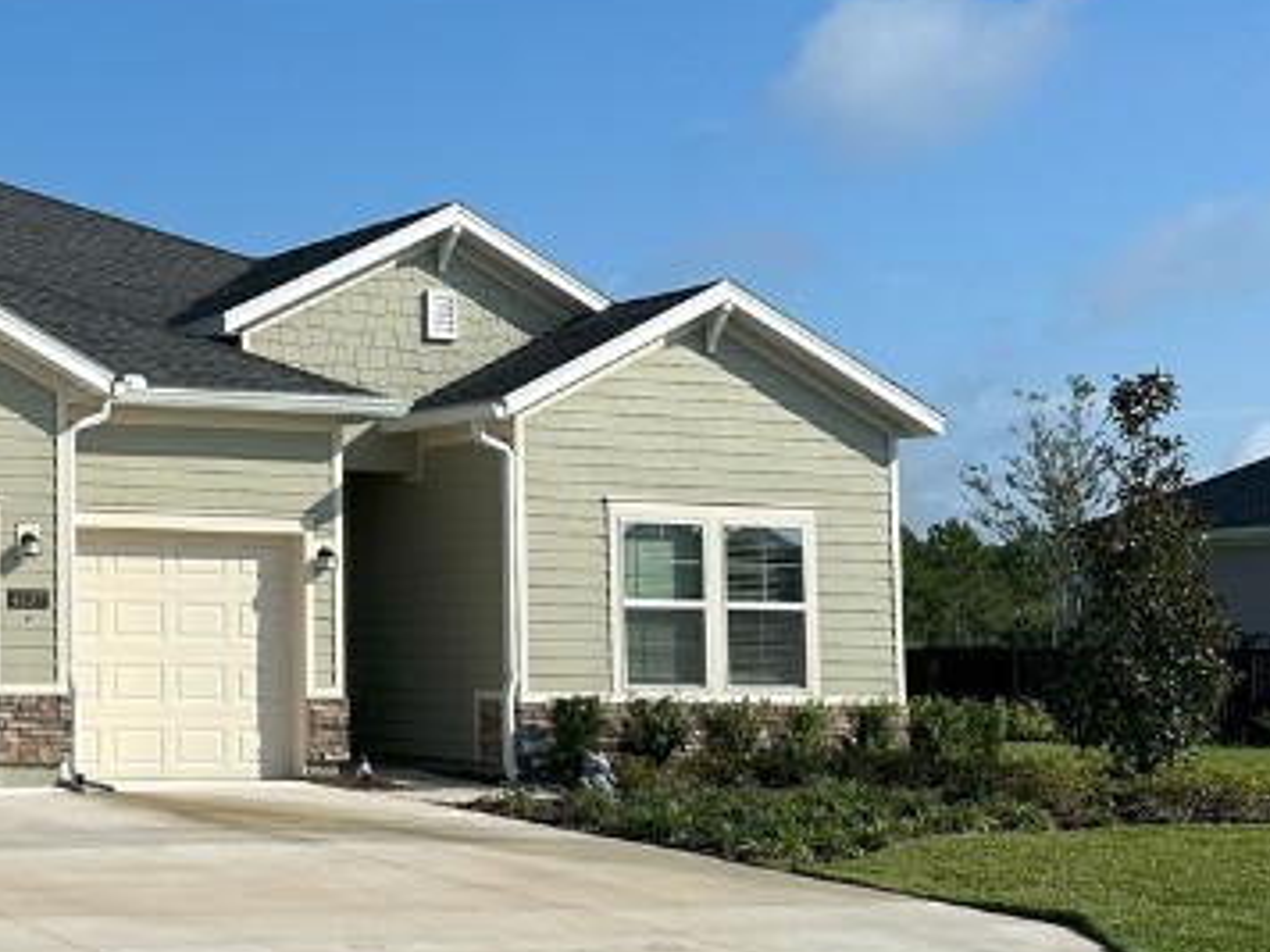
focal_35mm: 69
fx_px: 2531
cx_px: -14
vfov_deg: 21.3
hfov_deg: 26.6
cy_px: 403
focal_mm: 6.86
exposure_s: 1/7576
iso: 80
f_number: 1.78
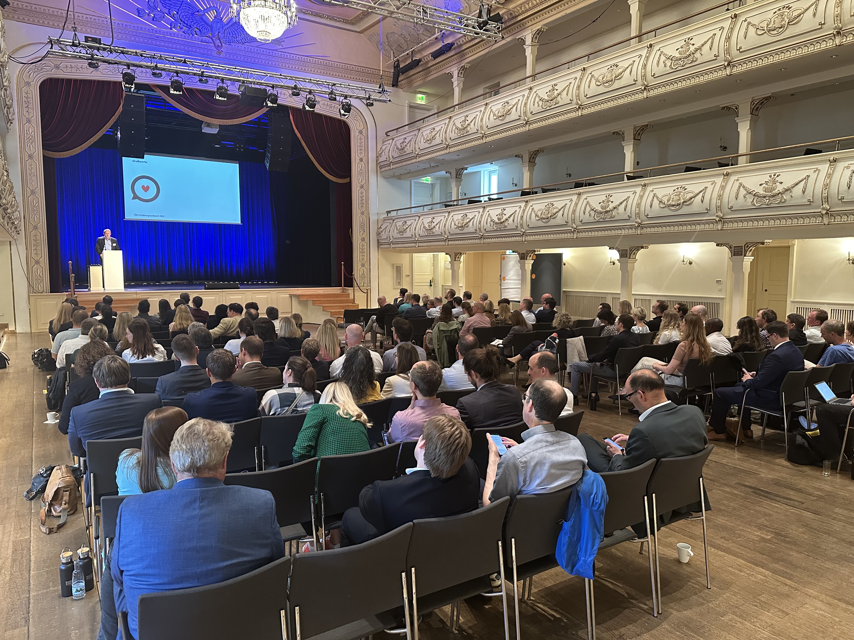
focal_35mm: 24
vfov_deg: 56.8
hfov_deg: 71.6
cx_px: 427
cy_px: 320
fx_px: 592
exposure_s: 1/50
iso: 400
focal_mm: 6.86
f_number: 1.78
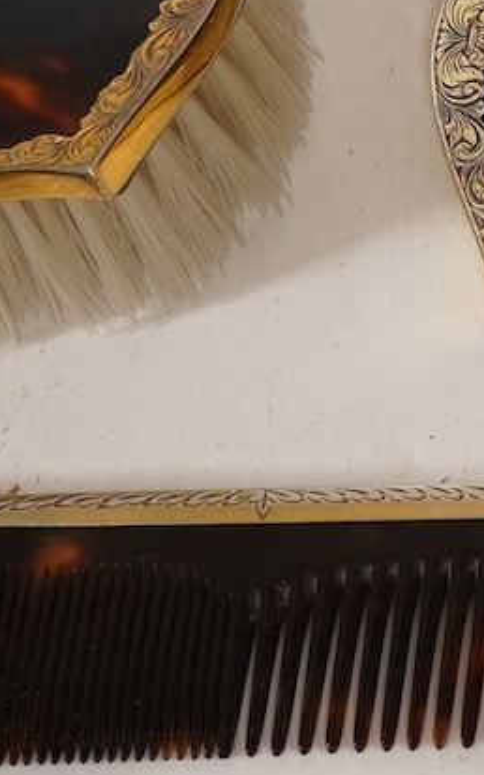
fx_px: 3695
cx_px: 1411
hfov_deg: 6.8
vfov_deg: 11.9
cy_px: 182
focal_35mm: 175
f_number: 22
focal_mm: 30
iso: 400
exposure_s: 1/125
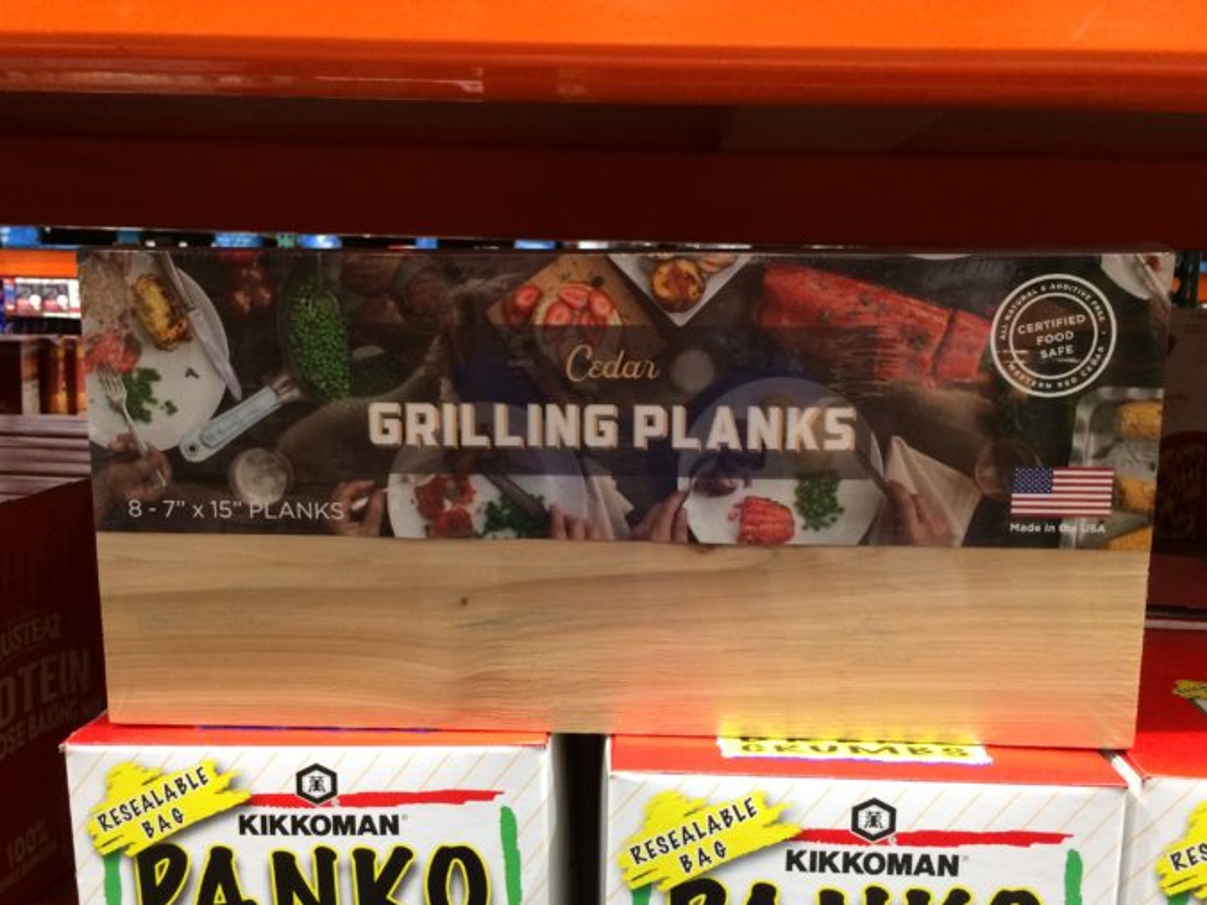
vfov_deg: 42.9
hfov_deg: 55.3
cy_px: 479
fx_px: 1150
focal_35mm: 33
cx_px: 628
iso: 160
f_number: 2.2
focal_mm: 4.15
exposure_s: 1/30
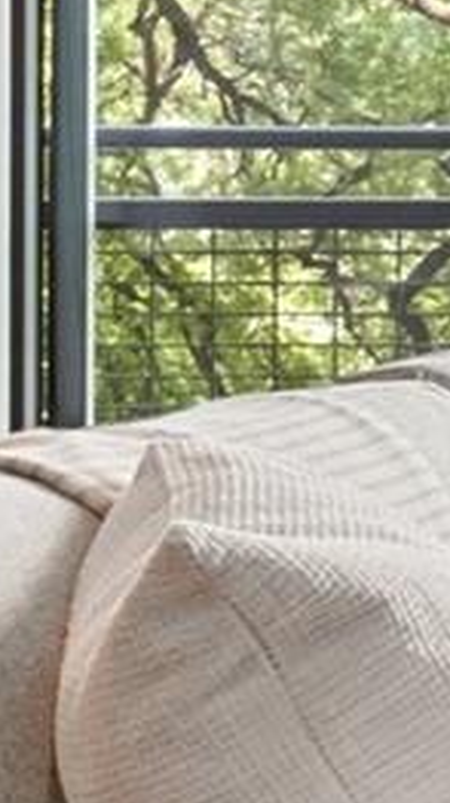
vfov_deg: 16.3
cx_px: 1926
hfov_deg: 6.7
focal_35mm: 131
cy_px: 236
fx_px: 2784
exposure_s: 1/1.67
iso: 400
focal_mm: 10.6
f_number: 8
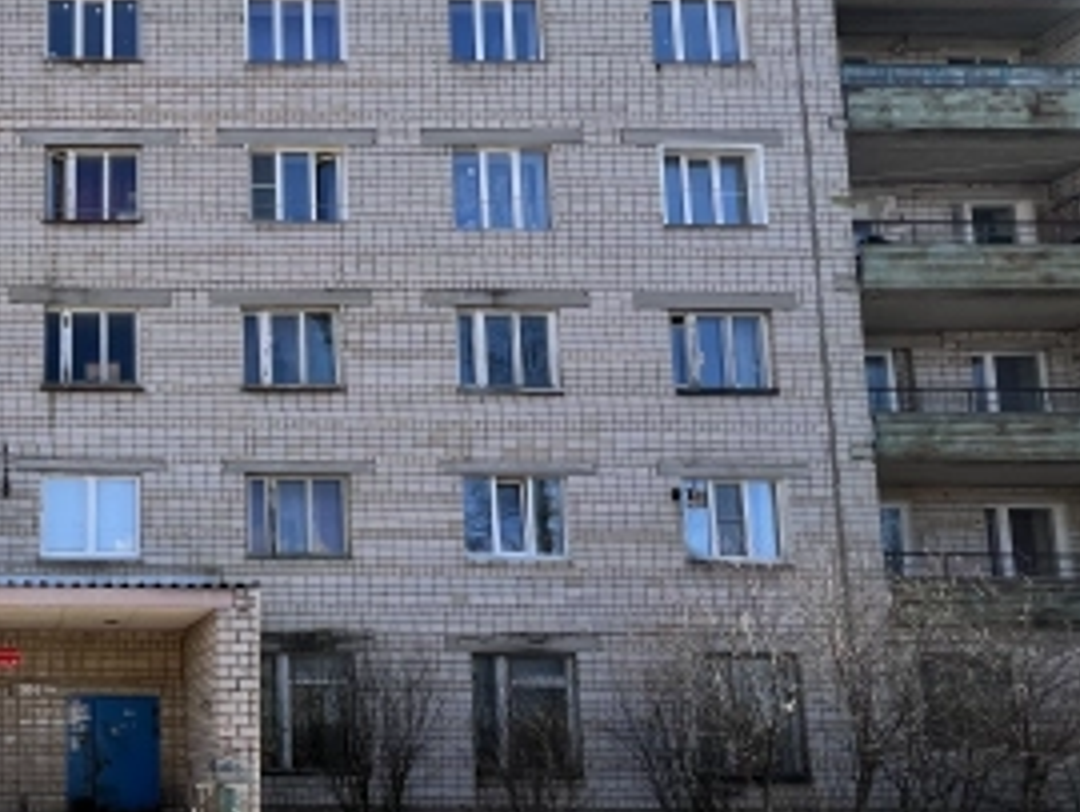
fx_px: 937
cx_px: 24
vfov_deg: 44.9
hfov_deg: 49.9
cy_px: 632
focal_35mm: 30
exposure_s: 1/612
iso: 32
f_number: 1.8
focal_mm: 1.57
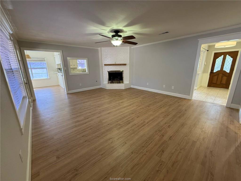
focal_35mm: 14
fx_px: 97
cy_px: 90
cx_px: 120
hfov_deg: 102.1
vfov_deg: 85.7
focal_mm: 2.22
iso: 200
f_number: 2.2
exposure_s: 1/60
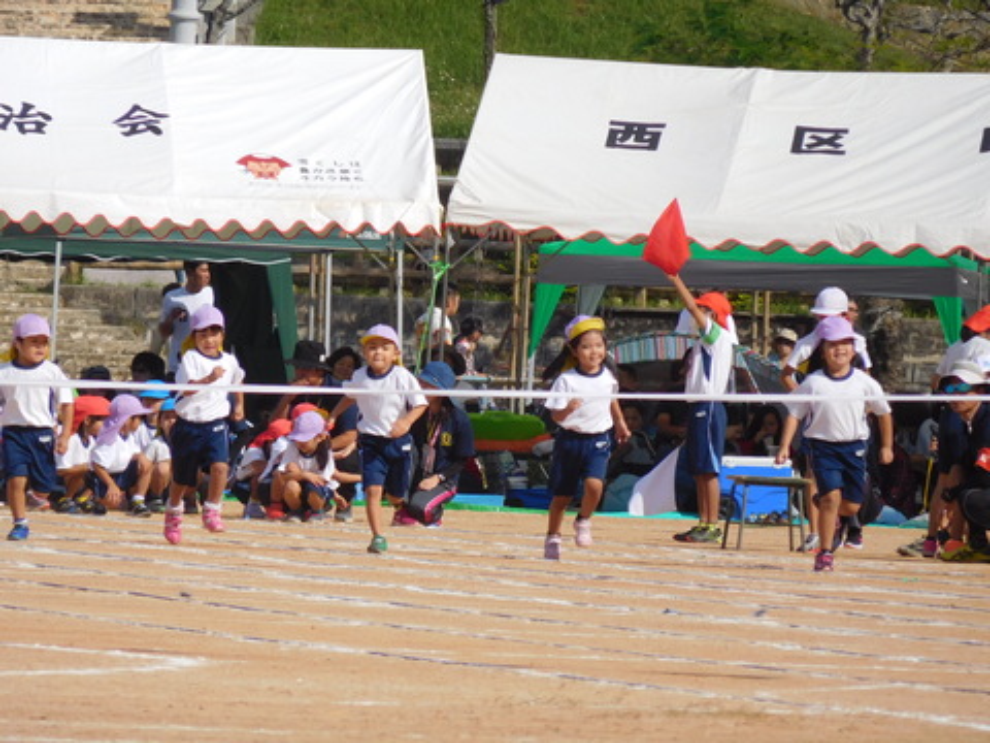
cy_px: 372
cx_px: 495
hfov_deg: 4.0
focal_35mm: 500
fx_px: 14300
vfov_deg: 3.0
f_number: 6.5
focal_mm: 90
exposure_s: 1/800
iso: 125
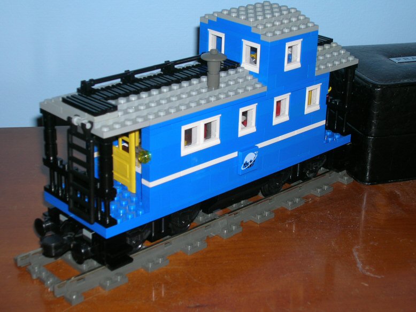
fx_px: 793
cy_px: 156
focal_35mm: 66
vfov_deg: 22.2
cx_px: 208
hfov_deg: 29.4
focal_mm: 11
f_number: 3.8
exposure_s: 1/60.1
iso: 50
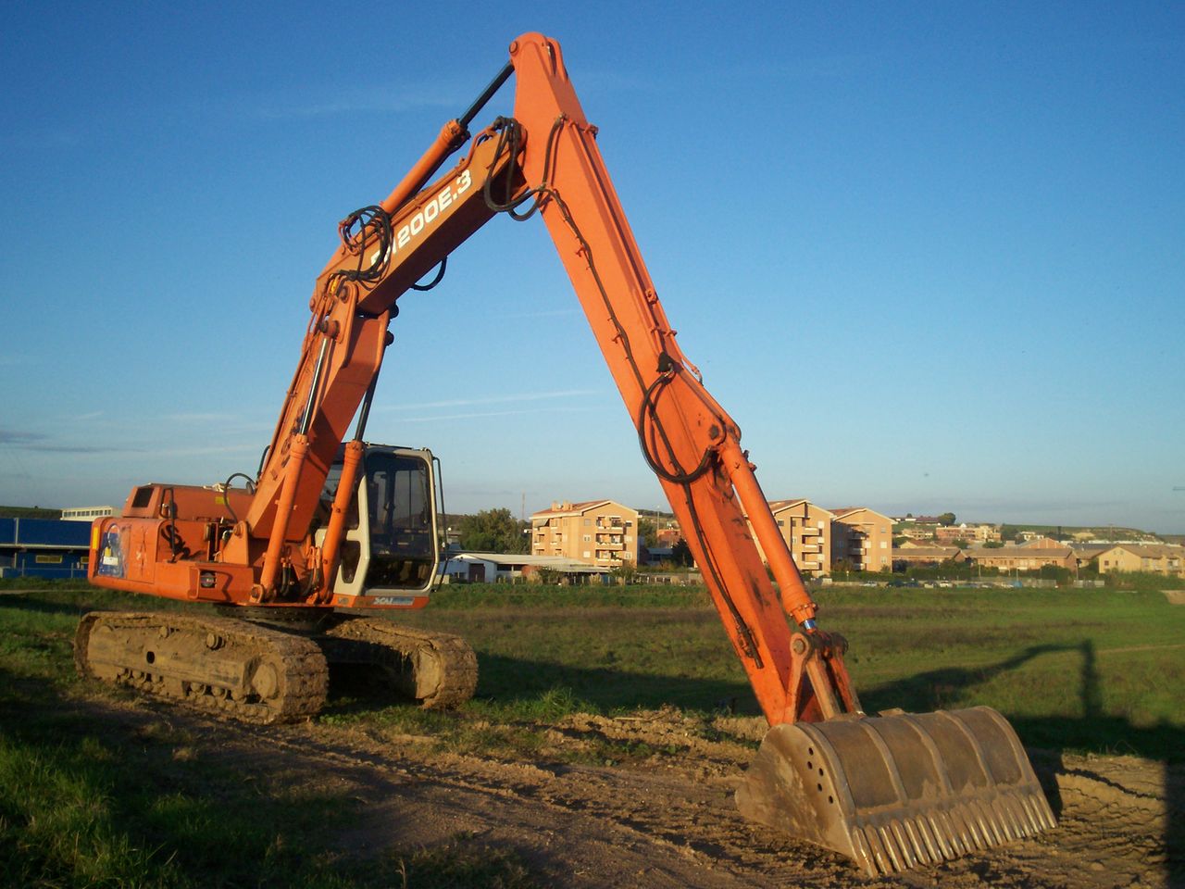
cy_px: 444
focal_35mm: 36
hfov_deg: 51.4
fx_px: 1232
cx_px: 592
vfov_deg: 39.7
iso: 100
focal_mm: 5.9
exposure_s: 1/438
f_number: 4.5
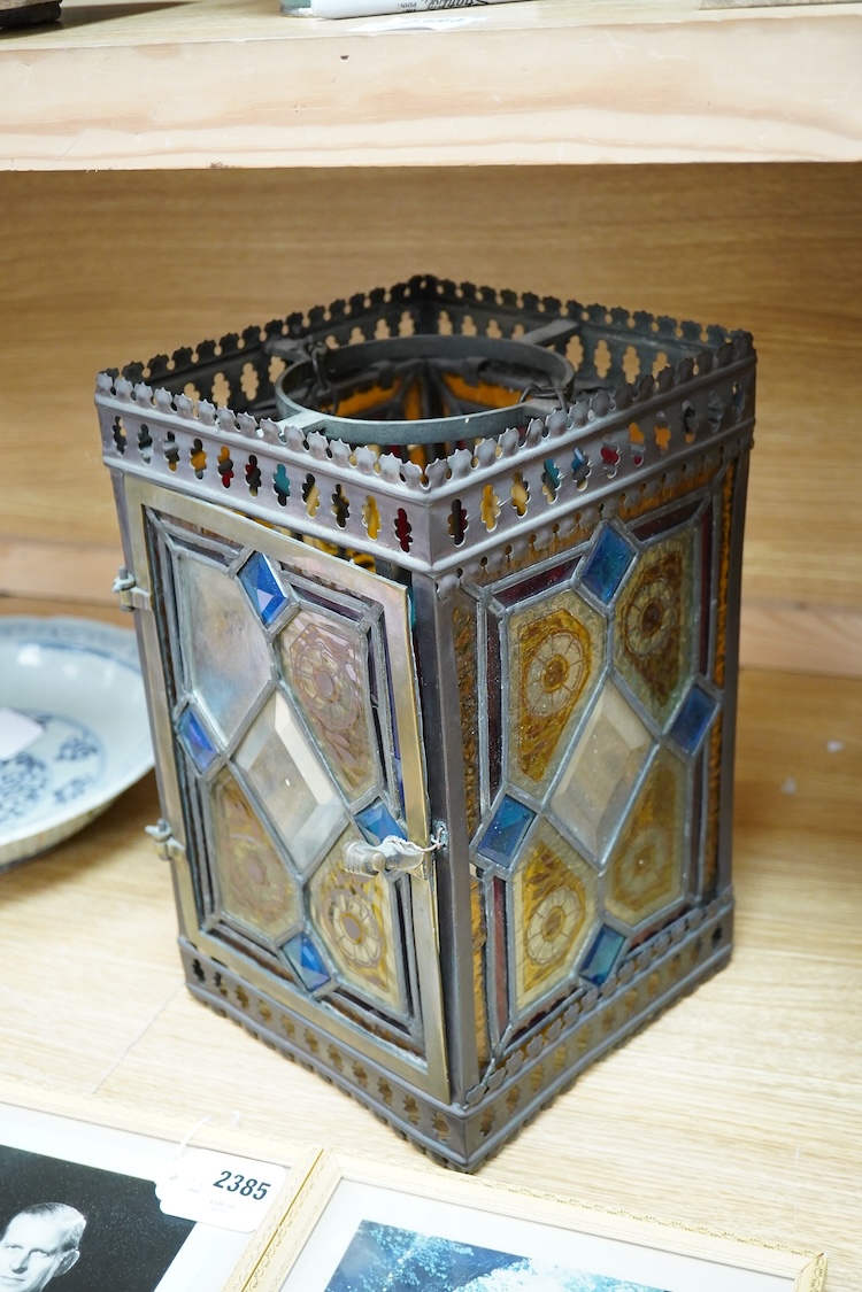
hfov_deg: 29.9
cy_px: 646
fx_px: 1616
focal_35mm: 45
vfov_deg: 43.6
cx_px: 431
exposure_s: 1/100
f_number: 5.6
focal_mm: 30
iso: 2500
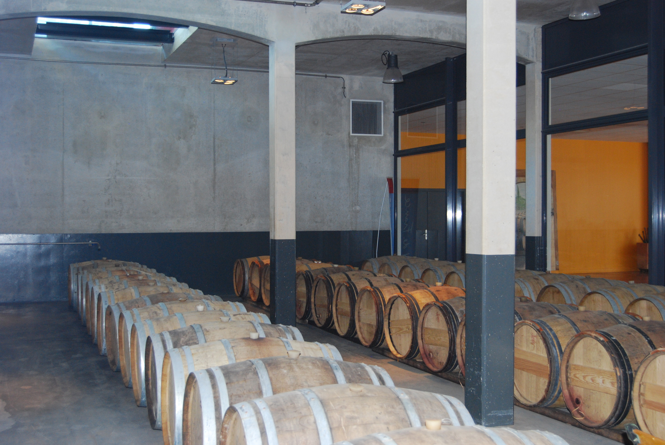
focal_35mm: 45
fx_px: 832
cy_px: 222
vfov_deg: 29.9
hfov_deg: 43.6
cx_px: 332
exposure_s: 1/60
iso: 640
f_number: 4.2
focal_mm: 30
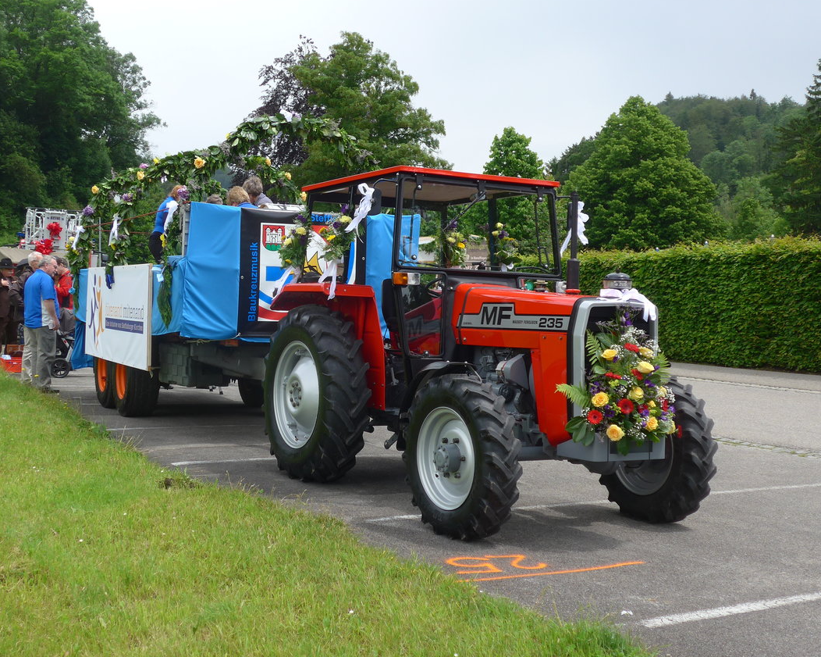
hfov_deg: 38.0
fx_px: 1190
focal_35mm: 49
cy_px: 309
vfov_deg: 30.8
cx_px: 354
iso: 80
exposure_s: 1/800
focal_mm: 9
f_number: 2.8
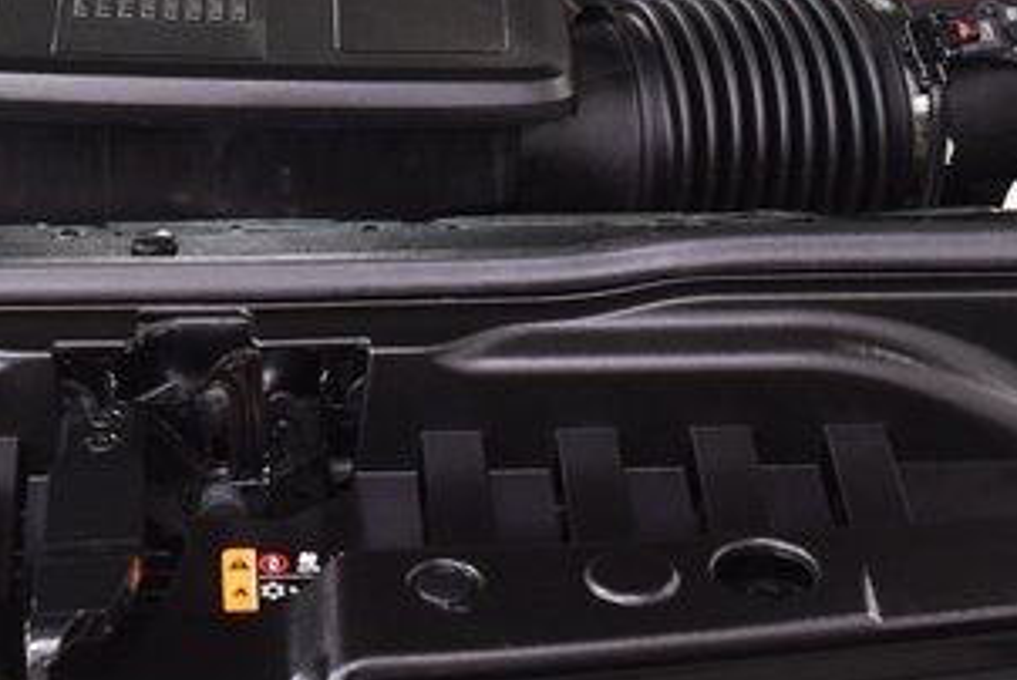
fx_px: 3450
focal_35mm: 122
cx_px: 182
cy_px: 35
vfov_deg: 11.2
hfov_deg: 16.6
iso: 1600
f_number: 5
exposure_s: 1/15
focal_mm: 24
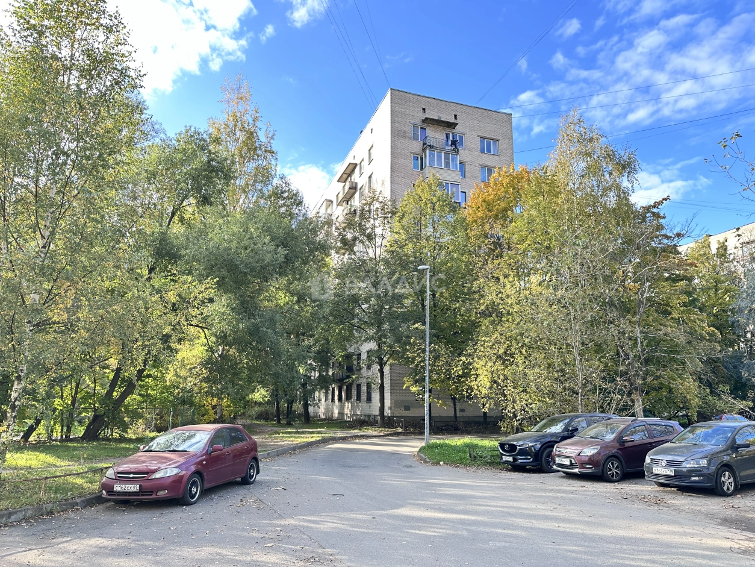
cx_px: 378
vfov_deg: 56.8
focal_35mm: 24
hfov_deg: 71.6
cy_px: 284
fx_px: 524
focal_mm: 6.86
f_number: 1.78
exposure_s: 1/315
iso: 80
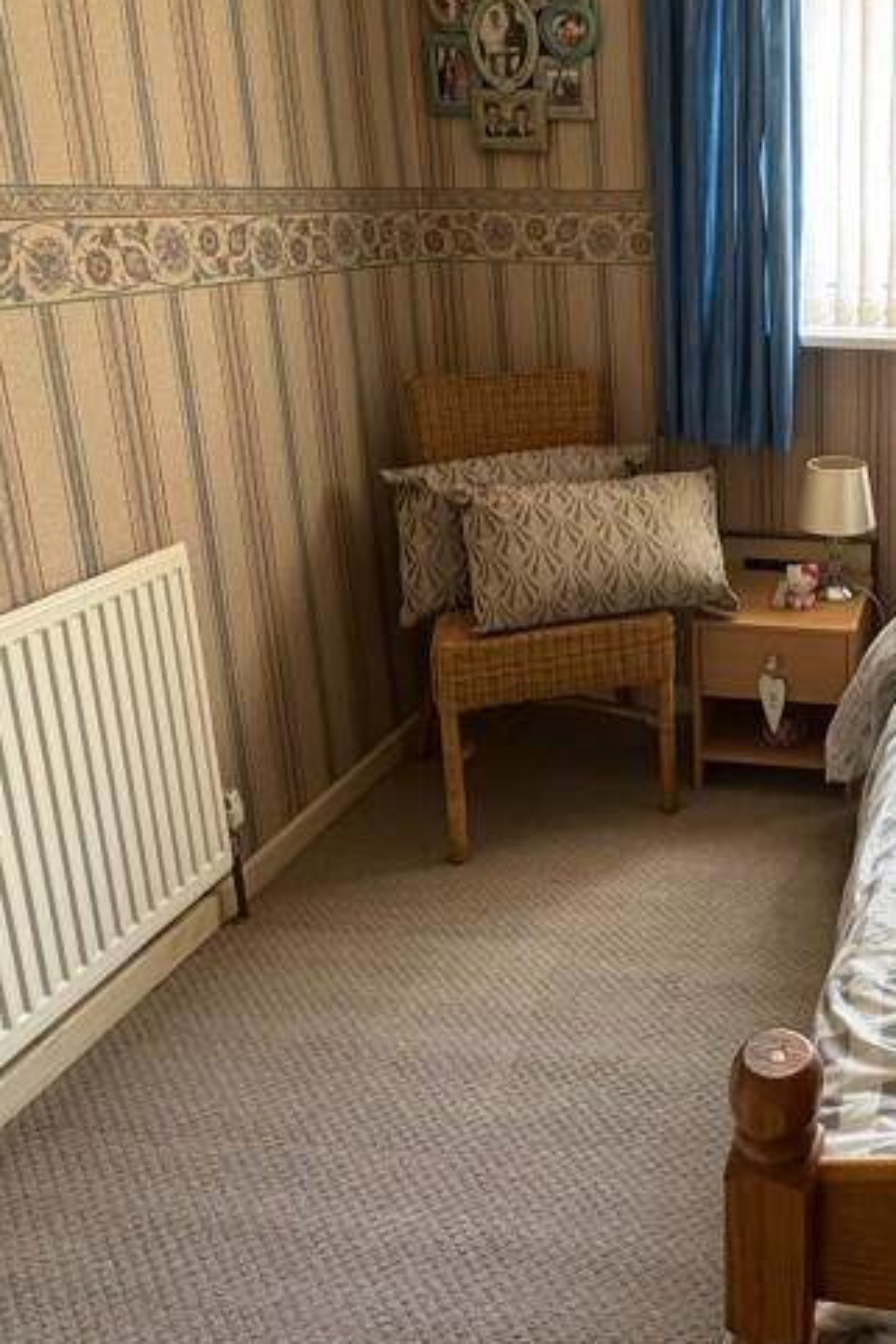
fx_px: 1156
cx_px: 888
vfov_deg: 59.2
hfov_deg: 37.9
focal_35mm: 31
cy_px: 478
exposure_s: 1/71
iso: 250
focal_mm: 2.22
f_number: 2.2
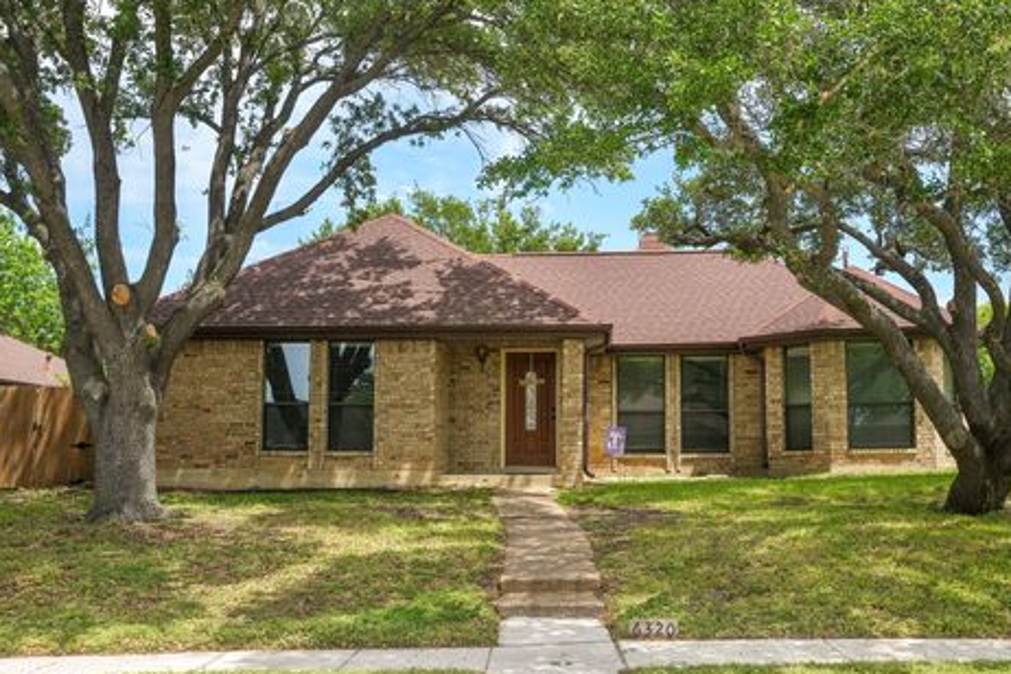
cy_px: 351
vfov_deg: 33.4
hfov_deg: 48.4
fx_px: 1123
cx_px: 527
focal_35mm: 40
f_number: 8
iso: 800
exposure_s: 1/1250
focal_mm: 37
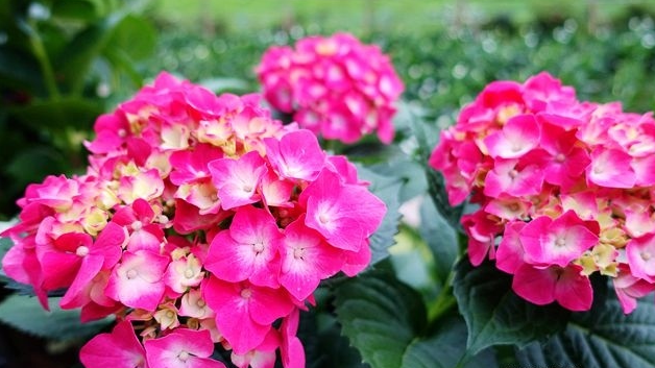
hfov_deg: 71.9
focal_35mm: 26
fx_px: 451
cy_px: 205
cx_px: 320
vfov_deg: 44.3
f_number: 2
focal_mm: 8.8
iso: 125
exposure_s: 1/30
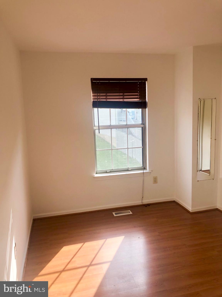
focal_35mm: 28
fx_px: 239
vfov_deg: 63.4
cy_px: 148
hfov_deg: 49.7
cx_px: 111
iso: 20
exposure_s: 1/141
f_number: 1.8
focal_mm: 4
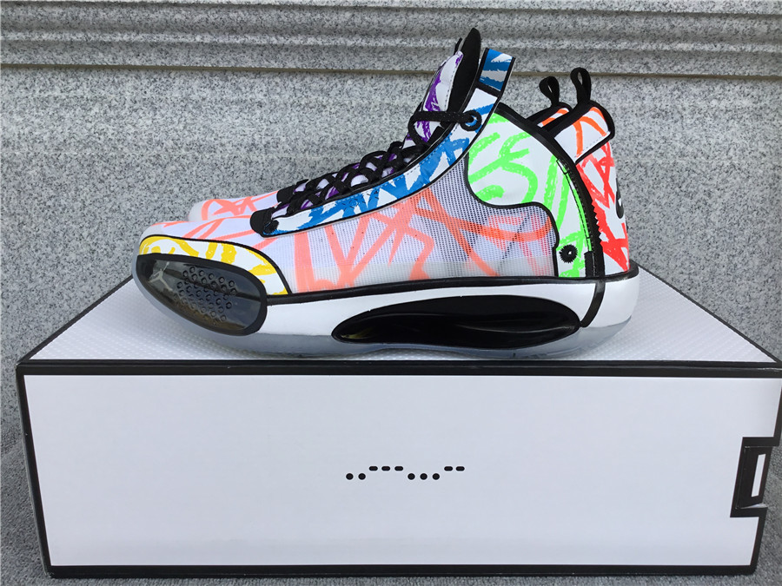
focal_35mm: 31
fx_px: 700
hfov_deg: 58.4
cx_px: 391
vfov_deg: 45.4
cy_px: 293
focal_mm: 3.3
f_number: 2.4
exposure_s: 1/395
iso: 25
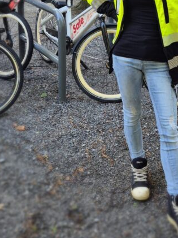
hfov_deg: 25.4
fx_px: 385
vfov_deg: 33.2
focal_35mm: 56
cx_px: 151
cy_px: 40
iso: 40
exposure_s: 1/50
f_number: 1.8
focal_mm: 5.4
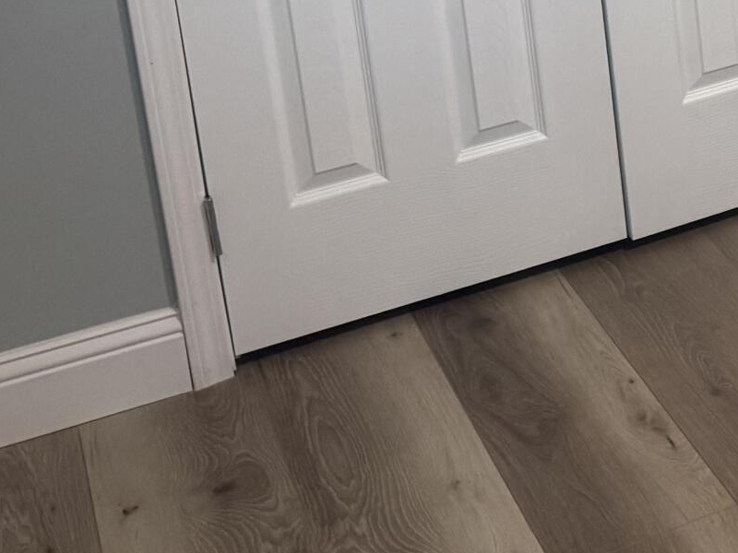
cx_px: 1194
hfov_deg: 18.5
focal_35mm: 90
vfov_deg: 15.1
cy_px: -299
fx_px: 1919
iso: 200
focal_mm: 6.76
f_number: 1.78
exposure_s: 1/60
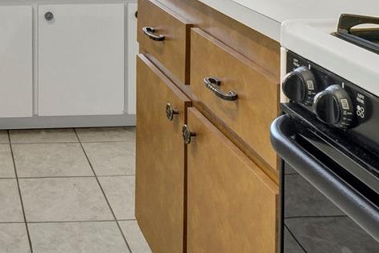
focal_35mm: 51
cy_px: -110
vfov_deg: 22.5
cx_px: 44
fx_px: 537
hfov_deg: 36.7
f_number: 11
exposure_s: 1/5
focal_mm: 10
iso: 200
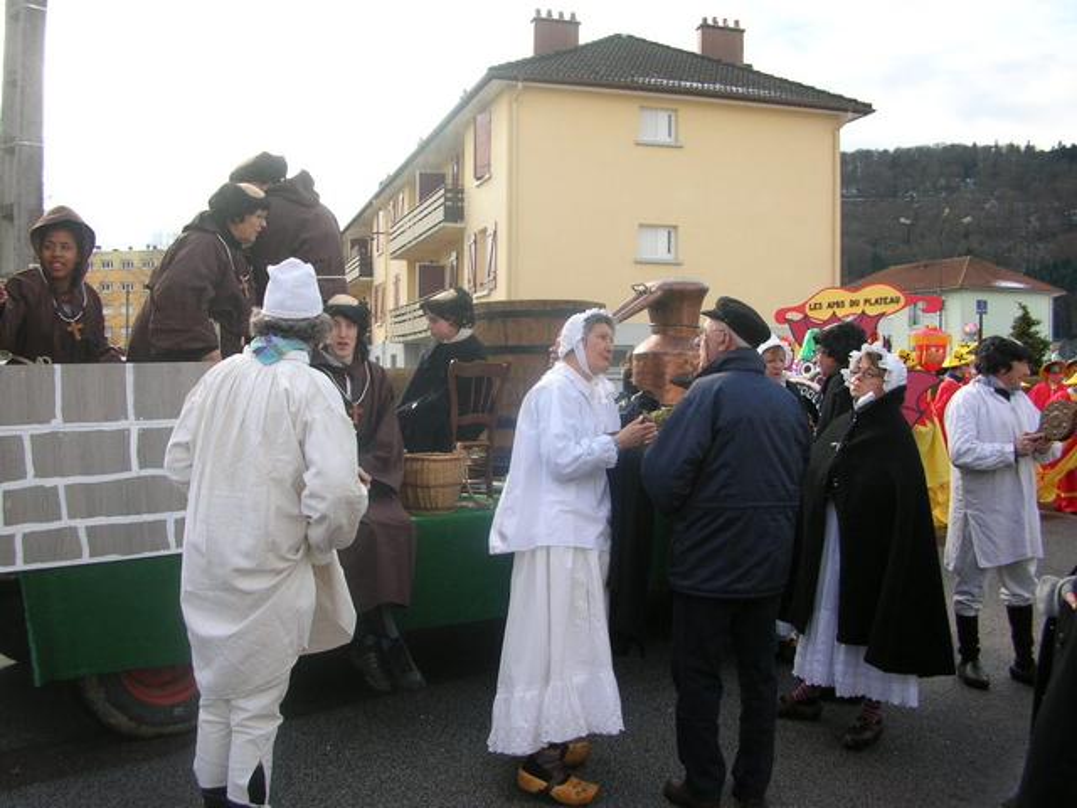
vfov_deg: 40.7
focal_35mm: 35
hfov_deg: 52.6
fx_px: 1089
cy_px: 404
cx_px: 538
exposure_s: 1/362
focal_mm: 5.8
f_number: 2.8
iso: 50
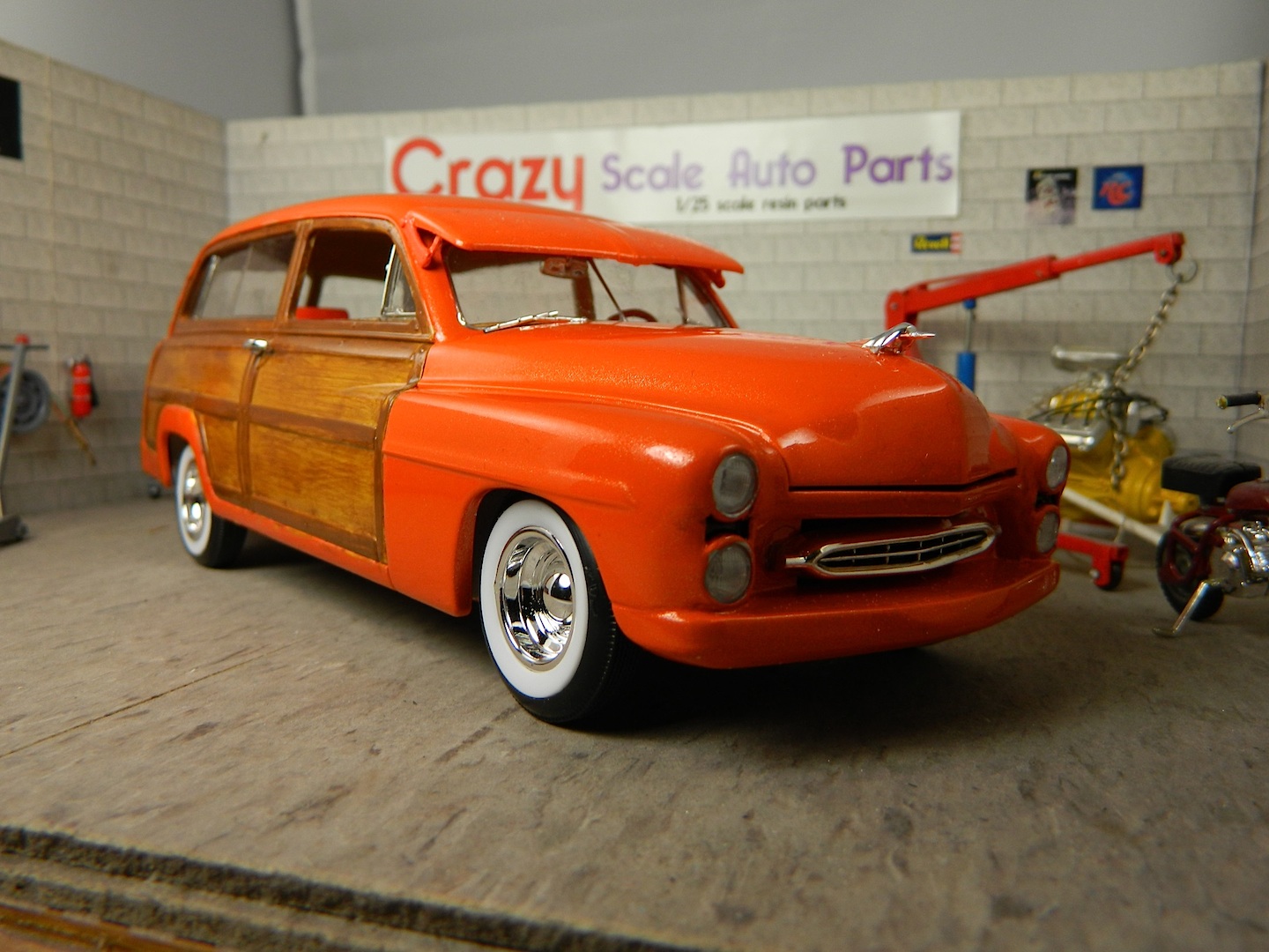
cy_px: 476
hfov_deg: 63.4
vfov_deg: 49.7
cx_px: 634
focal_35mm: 28
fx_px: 1026
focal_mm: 5.1
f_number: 3.2
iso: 80
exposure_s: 1/200
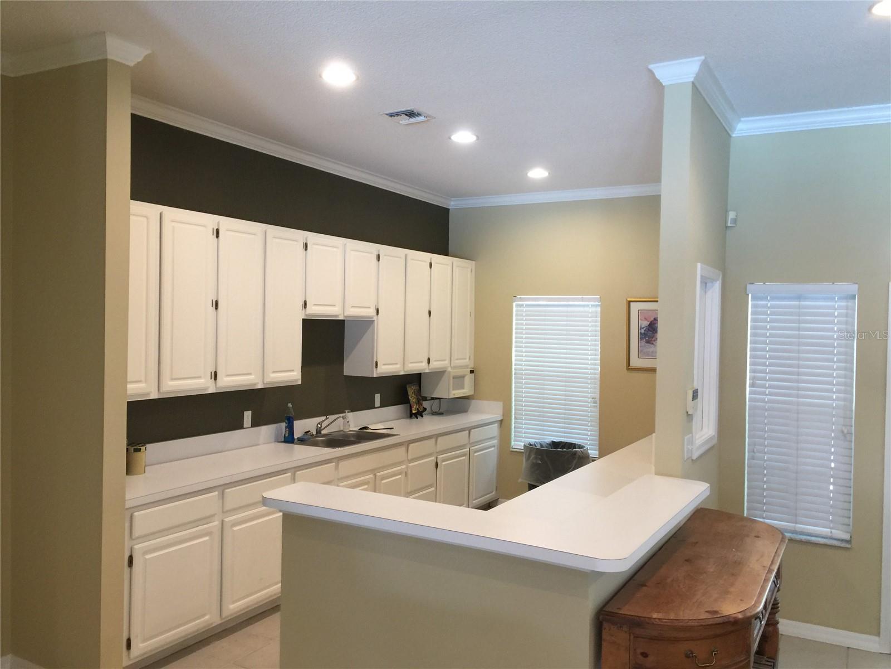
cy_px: 334
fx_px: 746
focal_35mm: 29
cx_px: 446
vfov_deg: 48.2
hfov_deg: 61.7
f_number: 2.2
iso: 64
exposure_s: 1/15
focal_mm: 4.15
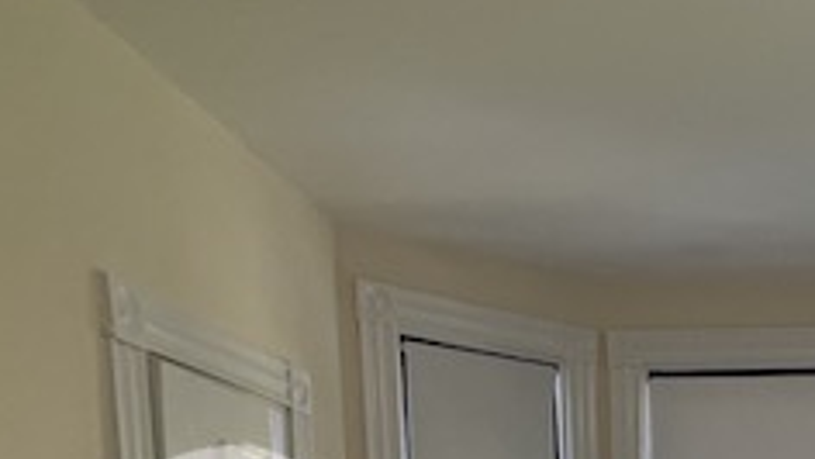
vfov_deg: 19.9
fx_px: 1038
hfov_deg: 39.3
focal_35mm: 48
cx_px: 760
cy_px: 770
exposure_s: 1/99
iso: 50
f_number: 1.8
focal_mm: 1.57
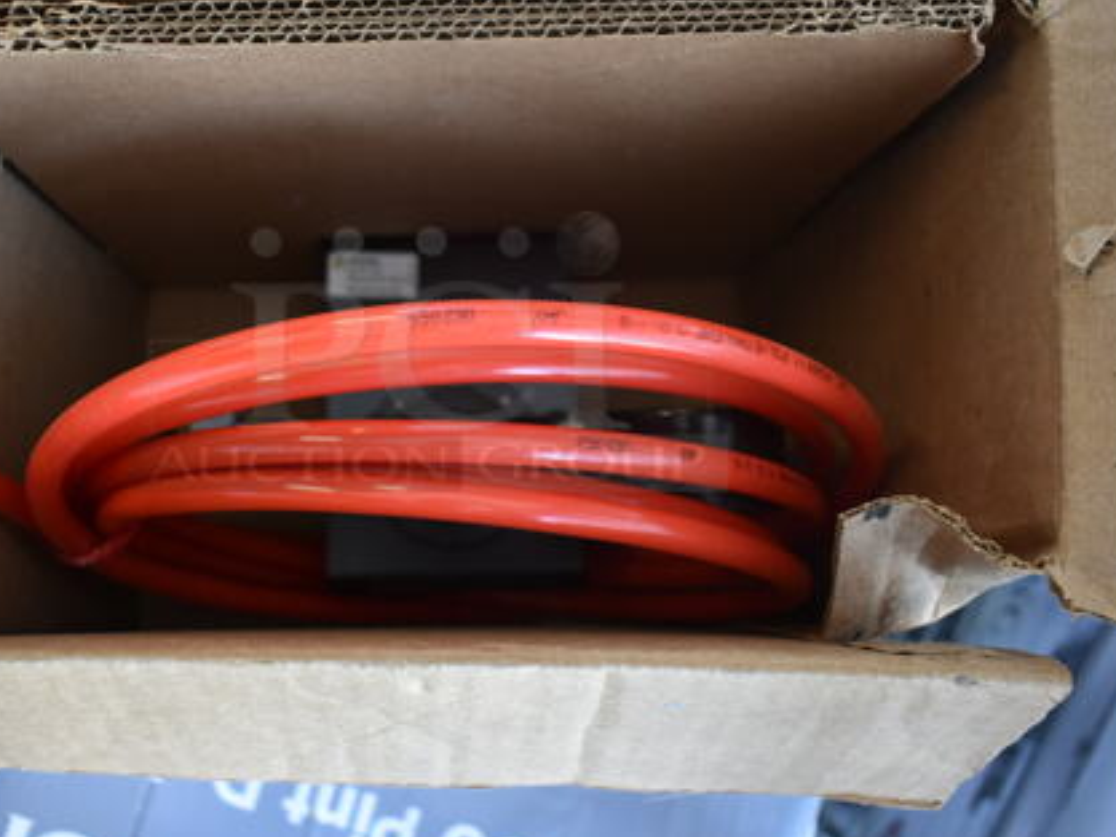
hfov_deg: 48.6
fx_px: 1225
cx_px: 431
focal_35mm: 38
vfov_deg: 37.6
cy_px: 350
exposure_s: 1/30
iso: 280
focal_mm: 18
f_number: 3.5
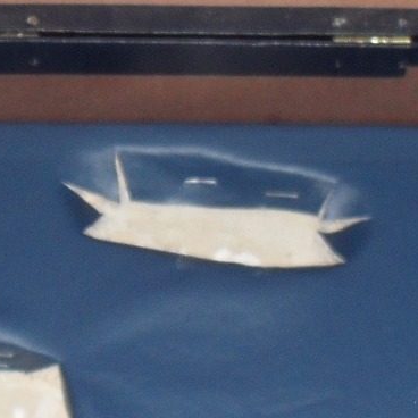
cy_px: 250
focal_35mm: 121
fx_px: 1653
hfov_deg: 14.4
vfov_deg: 14.4
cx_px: 170
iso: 200
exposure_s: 1/45
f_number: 3.2
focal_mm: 6.3
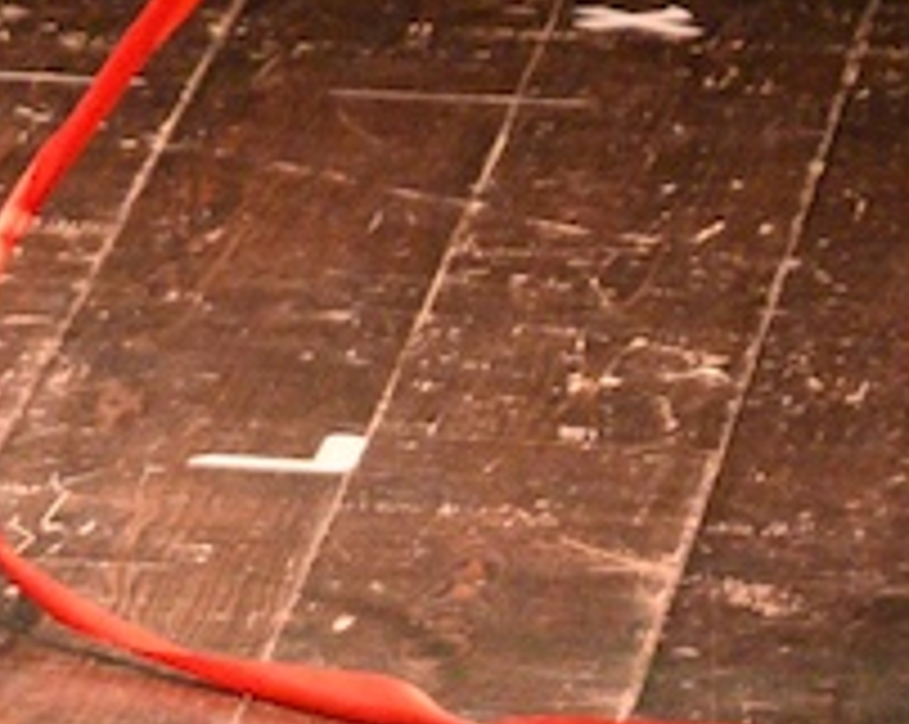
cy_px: -1174
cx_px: -986
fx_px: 20014
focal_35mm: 745
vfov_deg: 2.1
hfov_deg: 2.6
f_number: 4.5
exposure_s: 1/400
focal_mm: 100
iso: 10000
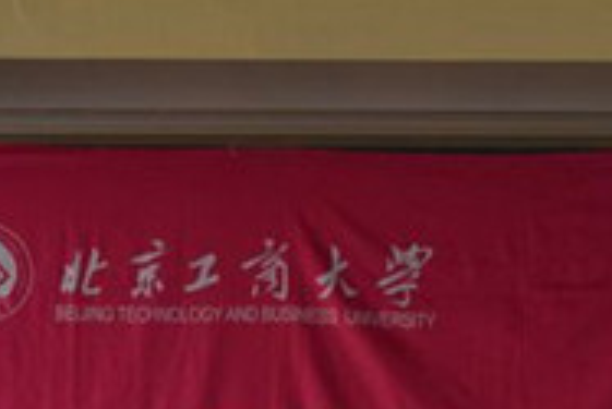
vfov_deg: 9.5
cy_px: 627
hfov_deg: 14.4
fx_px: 2399
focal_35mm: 141
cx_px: 511
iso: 800
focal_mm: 22
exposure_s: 1/60
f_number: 4
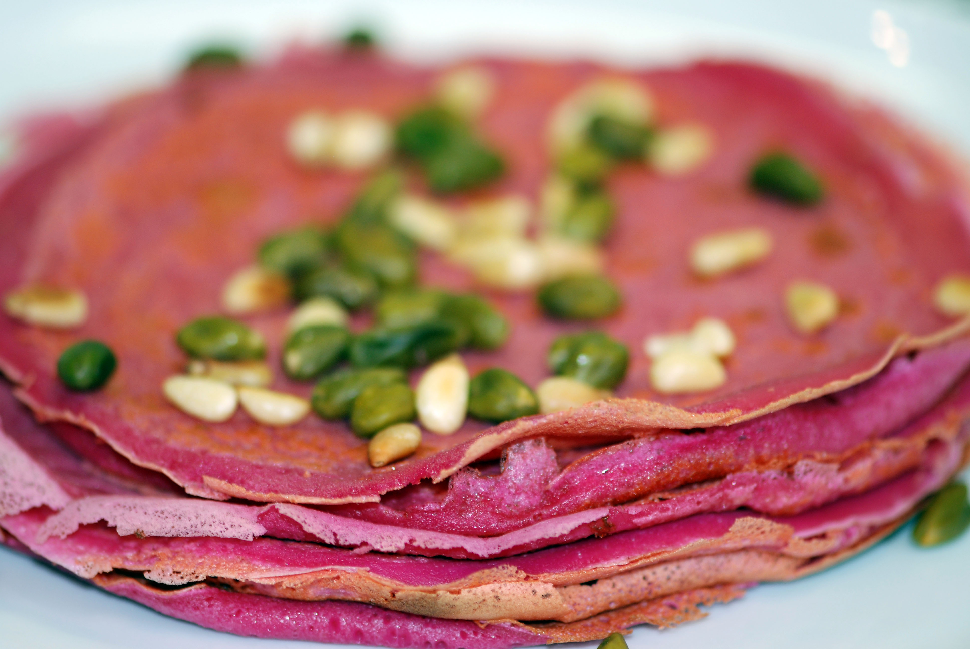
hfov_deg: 13.0
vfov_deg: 8.7
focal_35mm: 158
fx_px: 4249
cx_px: 485
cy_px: 324
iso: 200
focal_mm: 105
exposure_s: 1/60
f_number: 3.2
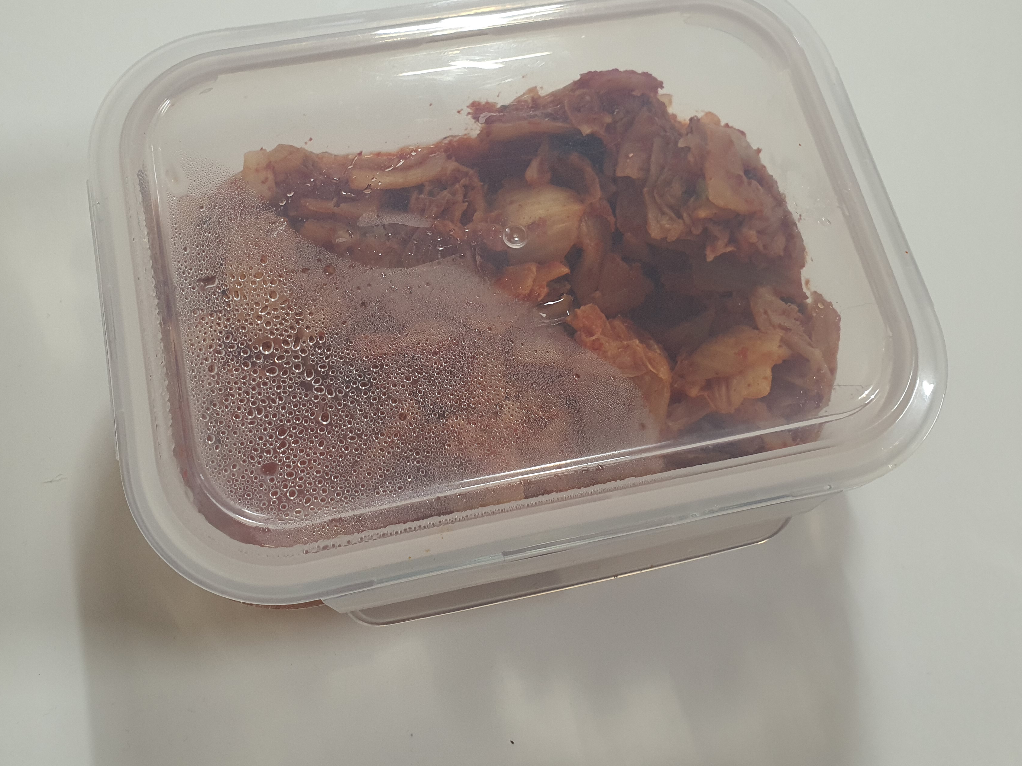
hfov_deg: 58.0
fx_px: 915
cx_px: 419
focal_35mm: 31
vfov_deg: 45.3
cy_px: 330
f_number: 2.4
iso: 200
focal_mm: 4.3
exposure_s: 1/60
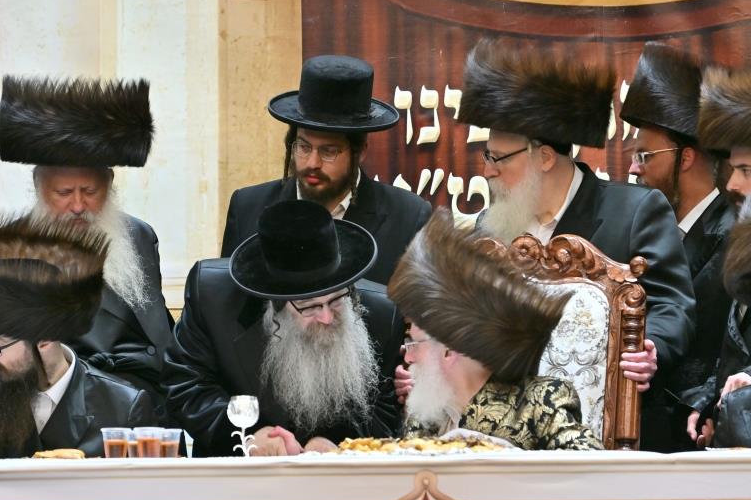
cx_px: 415
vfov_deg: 3.4
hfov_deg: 5.0
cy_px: 322
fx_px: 8528
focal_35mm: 409
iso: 400
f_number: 2.8
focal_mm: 200
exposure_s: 1/250
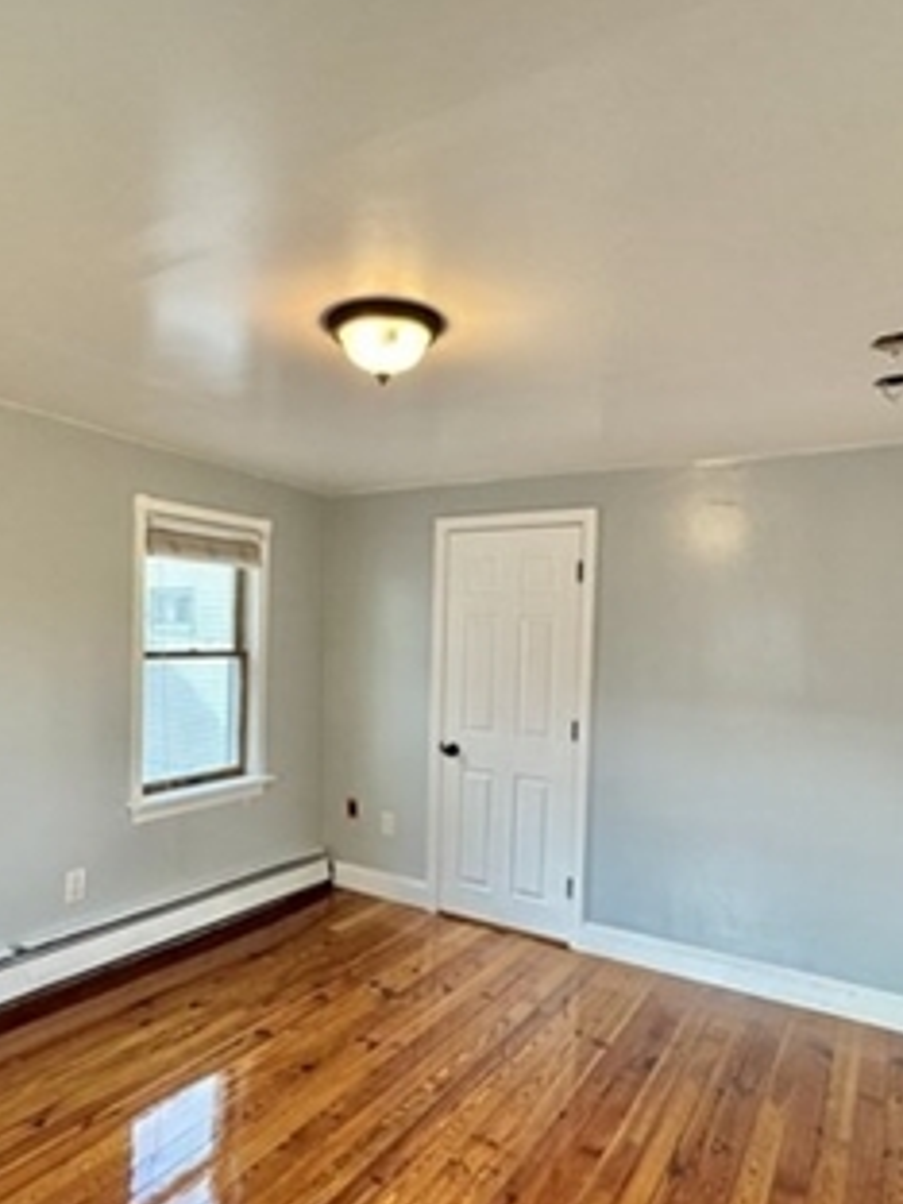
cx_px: 382
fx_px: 800
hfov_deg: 58.6
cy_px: 656
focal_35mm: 23
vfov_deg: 73.8
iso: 160
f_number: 2.2
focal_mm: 2.22
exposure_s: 1/120
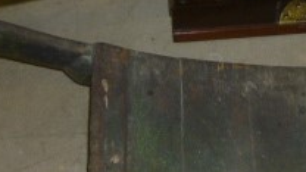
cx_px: 262
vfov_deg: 12.5
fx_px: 787
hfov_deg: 21.6
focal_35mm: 97
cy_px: 93
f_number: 3.3
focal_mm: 5.2
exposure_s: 1/30
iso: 100
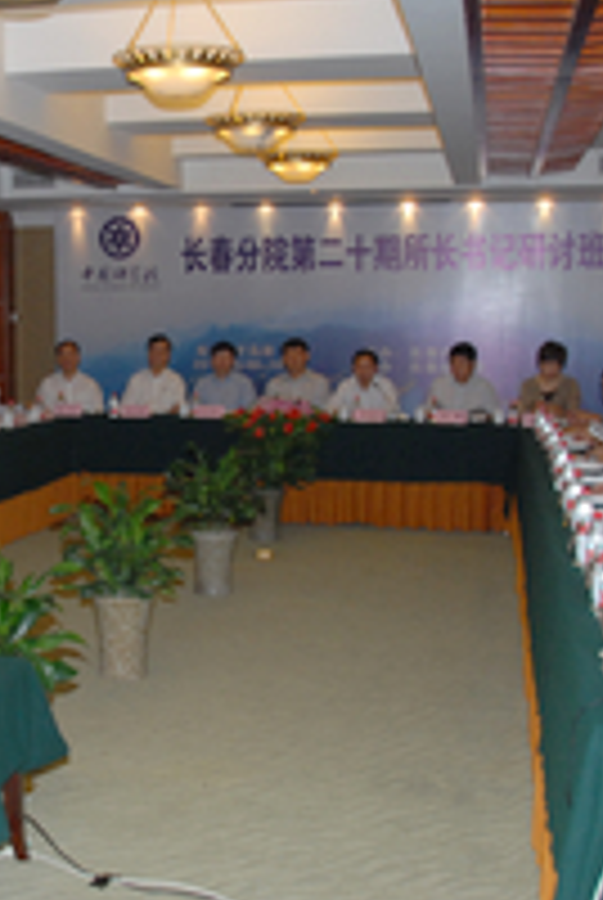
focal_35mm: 54
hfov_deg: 24.5
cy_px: 446
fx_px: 1352
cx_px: 76
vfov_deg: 36.8
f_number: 5.6
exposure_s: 1/60
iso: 400
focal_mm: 18
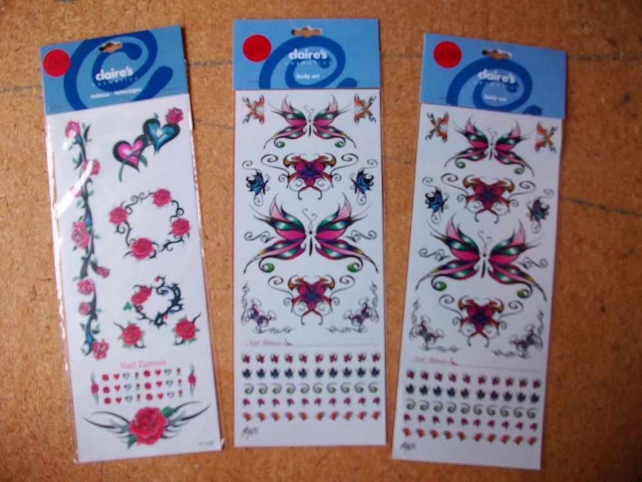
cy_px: 241
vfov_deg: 44.2
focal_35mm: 32
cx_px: 321
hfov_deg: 56.8
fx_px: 593
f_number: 2.9
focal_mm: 5.7
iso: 80
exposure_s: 1/99.4
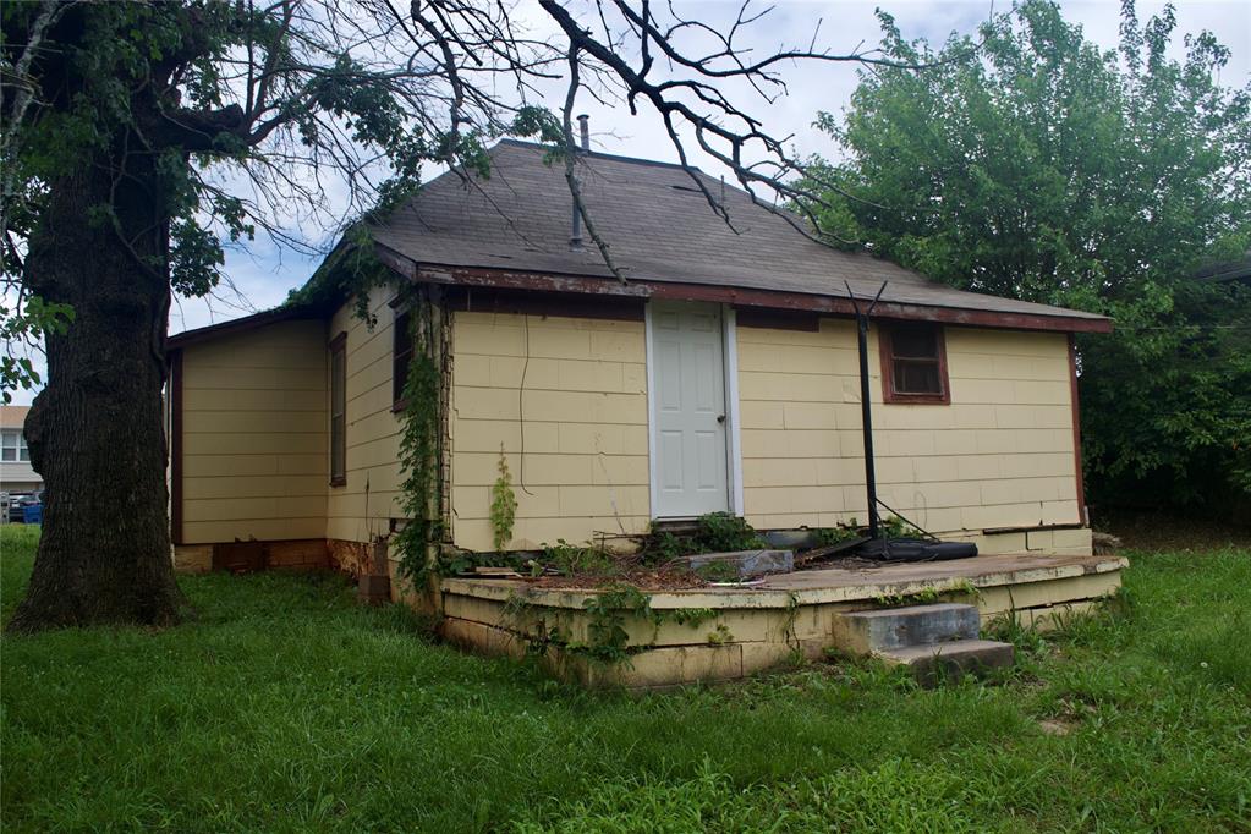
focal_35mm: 27
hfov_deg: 67.4
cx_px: 626
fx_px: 938
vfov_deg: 47.9
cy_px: 417
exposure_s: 1/200
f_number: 7.1
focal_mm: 18
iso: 100
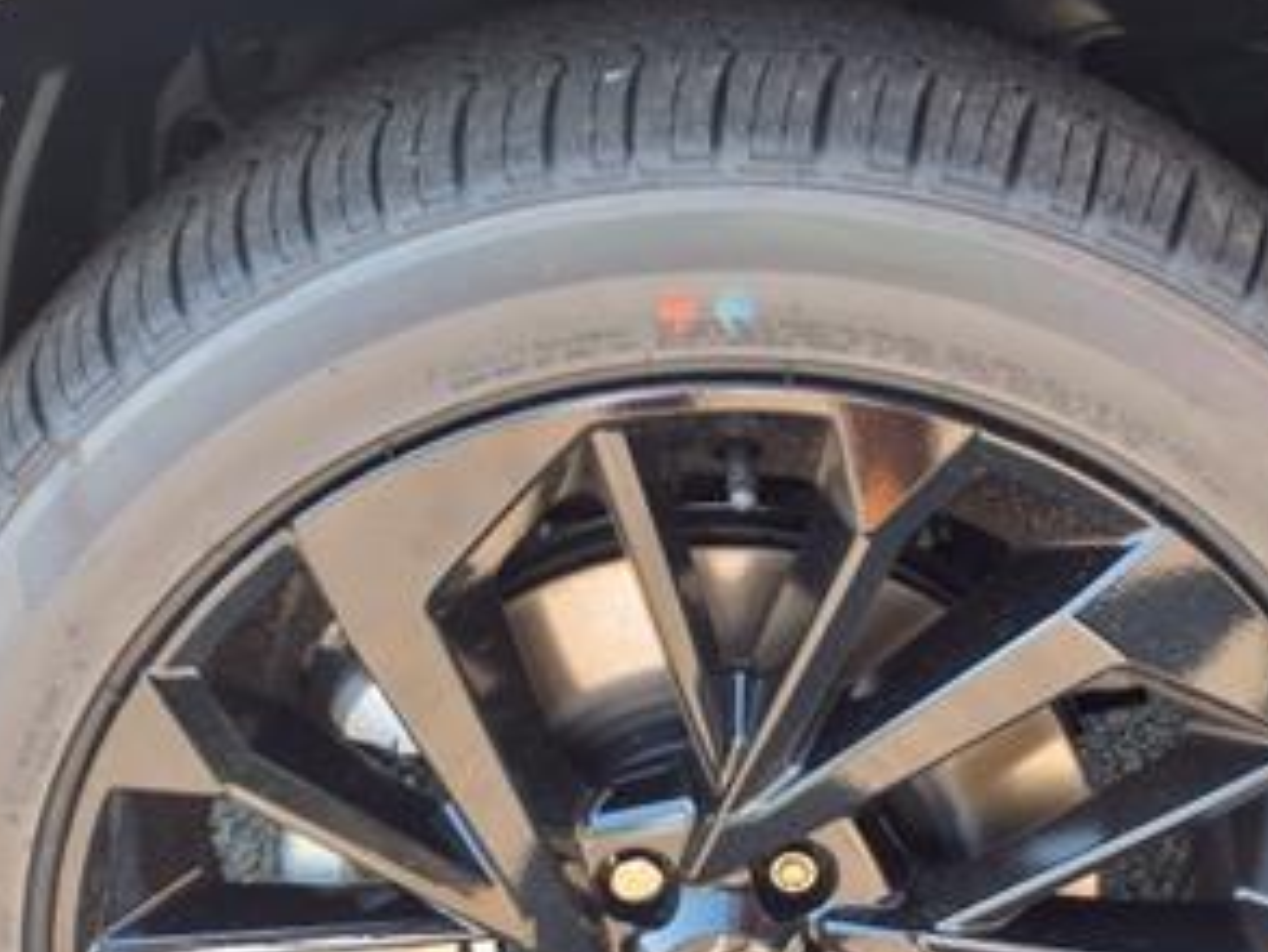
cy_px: 922
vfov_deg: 23.9
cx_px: 710
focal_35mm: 59
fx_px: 2162
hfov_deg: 32.7
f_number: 1.9
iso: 40
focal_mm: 3.58
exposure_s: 1/120
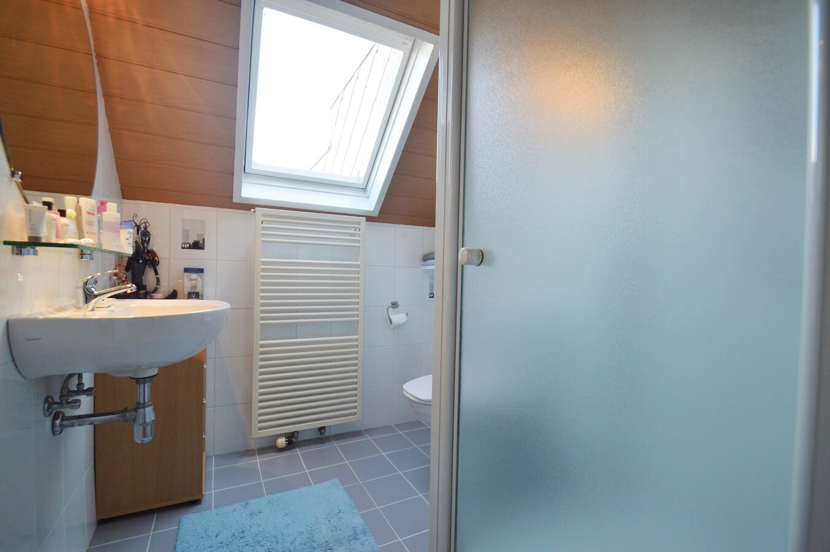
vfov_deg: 72.0
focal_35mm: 16
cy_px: 276
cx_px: 415
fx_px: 380
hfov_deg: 95.0
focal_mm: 11
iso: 400
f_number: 5
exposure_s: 1/100
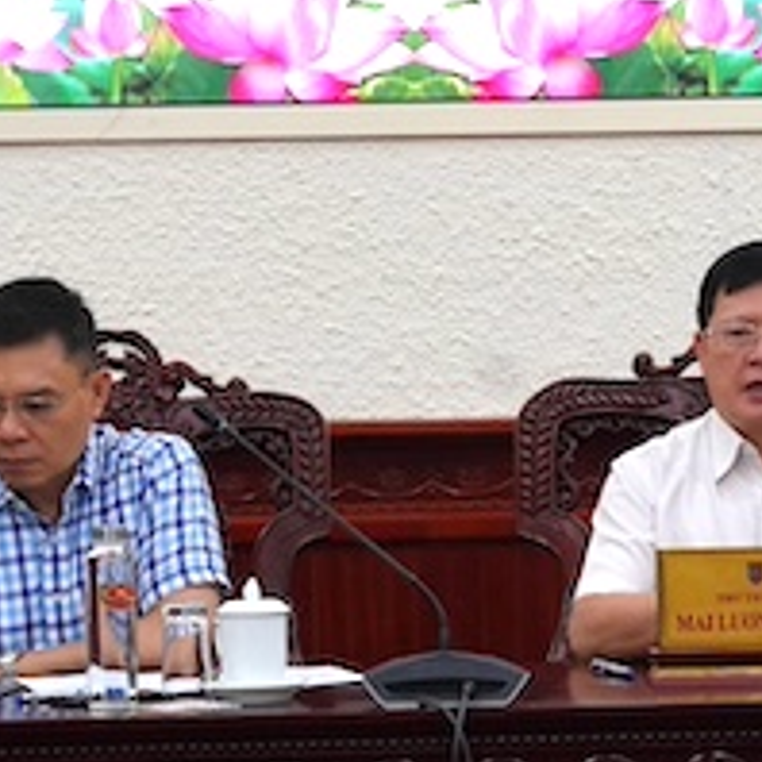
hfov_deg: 7.3
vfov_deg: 7.3
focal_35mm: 240
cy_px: 106
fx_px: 5977
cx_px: 470
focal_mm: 70
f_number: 5.6
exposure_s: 1/125
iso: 1250
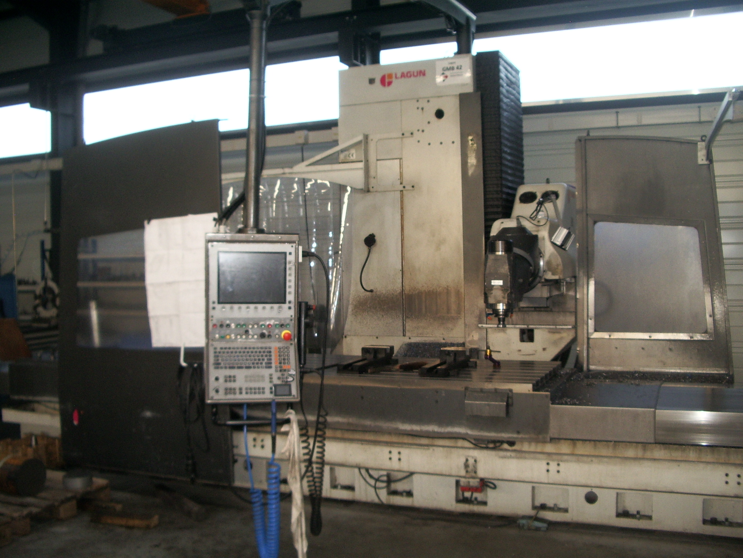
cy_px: 279
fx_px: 751
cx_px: 372
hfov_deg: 52.6
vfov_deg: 40.7
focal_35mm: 35
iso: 100
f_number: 2.6
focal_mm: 5.8
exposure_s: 1/40
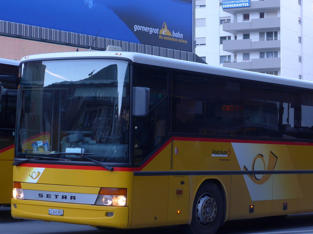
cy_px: 106
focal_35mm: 107
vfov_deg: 13.8
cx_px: 192
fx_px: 968
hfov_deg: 18.4
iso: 125
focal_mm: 13.4
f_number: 3.9
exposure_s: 1/80
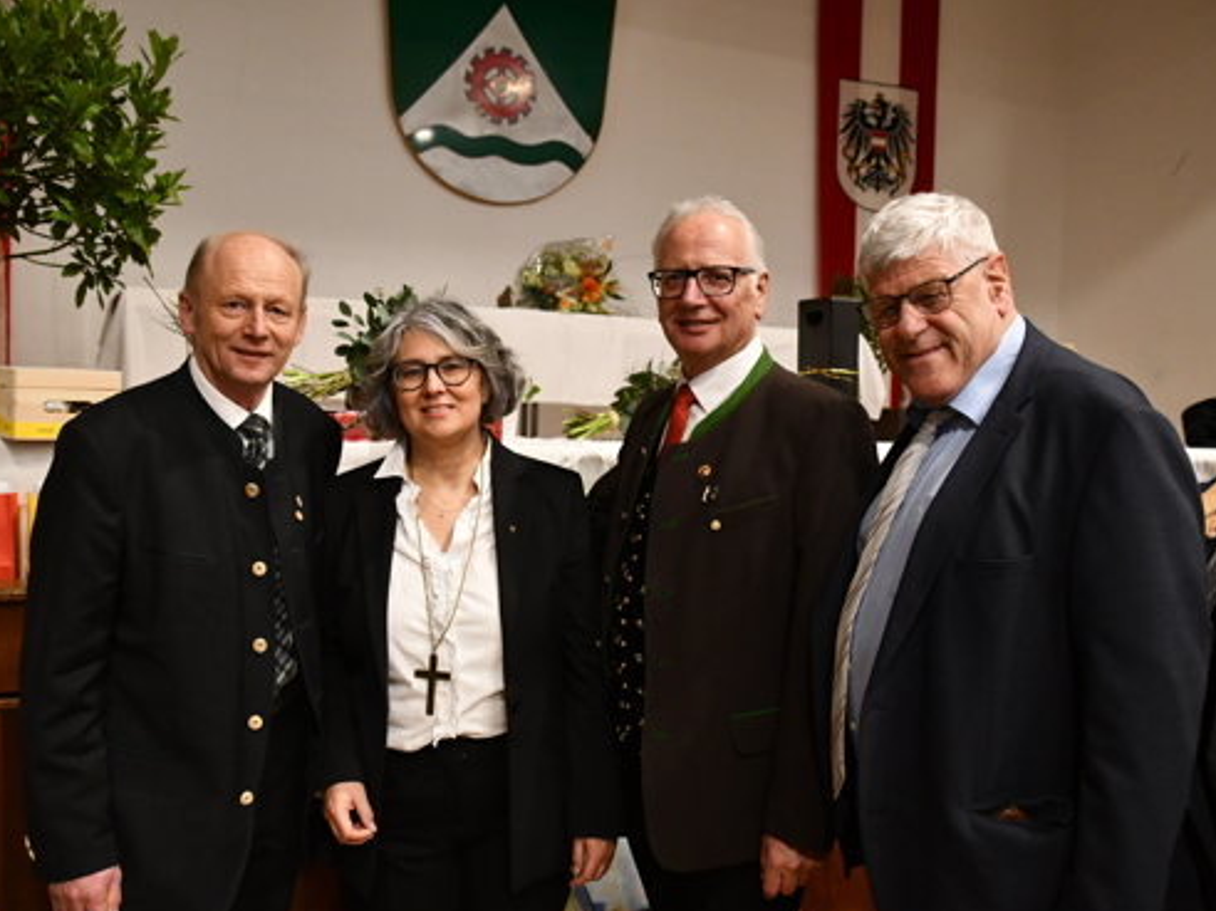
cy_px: 459
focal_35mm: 34
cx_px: 622
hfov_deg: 54.0
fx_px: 1194
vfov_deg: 41.8
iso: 3200
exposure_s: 1/80
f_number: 3.5
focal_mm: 21
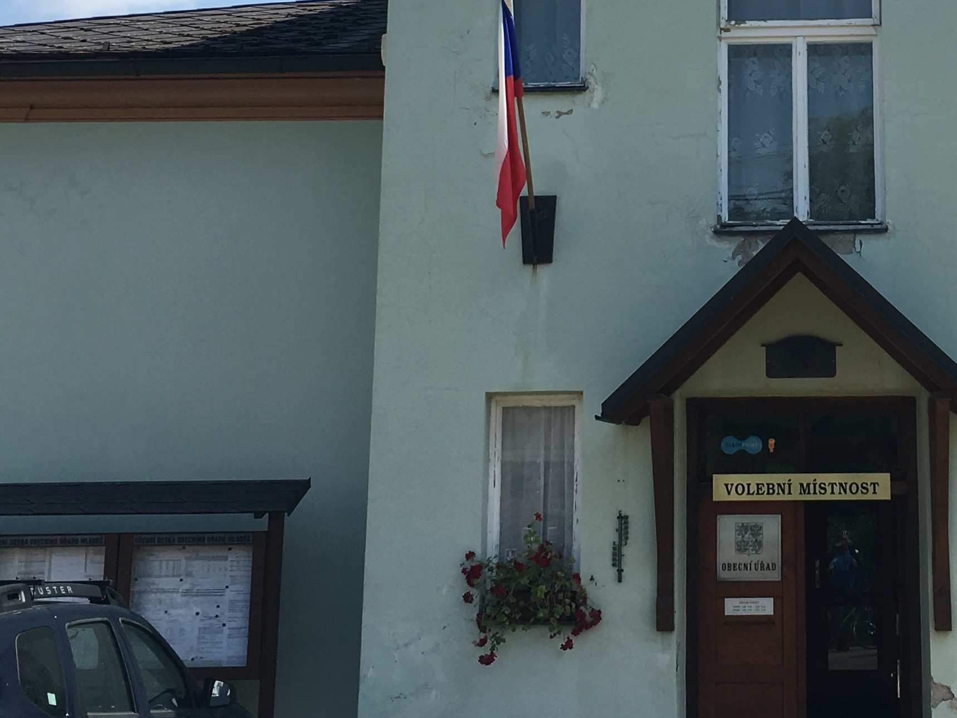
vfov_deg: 22.2
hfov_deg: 29.1
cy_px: 107
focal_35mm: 65
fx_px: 1797
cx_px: 769
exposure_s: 1/1508
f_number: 2.2
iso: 25
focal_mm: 4.15
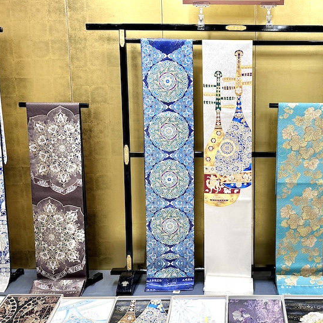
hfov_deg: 40.6
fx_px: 422
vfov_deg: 41.9
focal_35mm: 40
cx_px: 244
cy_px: 159
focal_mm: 6.86
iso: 160
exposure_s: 1/120
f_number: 1.78
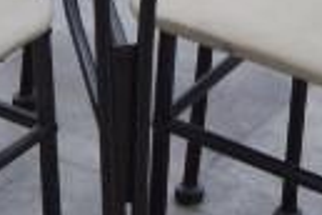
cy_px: -566
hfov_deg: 9.4
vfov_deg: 5.7
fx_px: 1923
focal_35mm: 215
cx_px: 452
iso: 100
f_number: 7.1
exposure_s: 1/200
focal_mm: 18
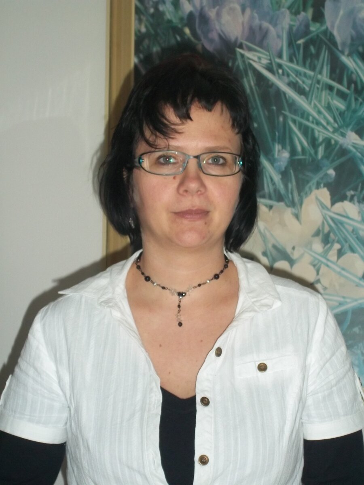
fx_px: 1206
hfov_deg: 17.2
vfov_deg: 22.8
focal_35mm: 86
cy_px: 242
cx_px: 182
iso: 250
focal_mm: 15.4
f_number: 5
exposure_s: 1/60
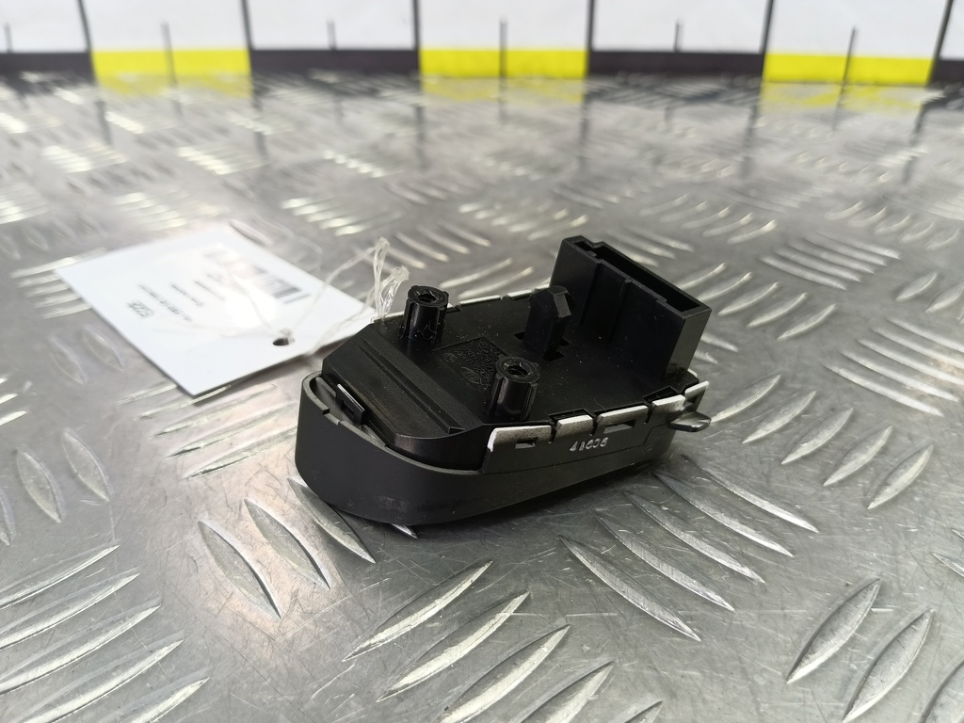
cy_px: 362
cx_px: 482
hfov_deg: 73.9
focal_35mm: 23
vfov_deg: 58.9
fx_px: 641
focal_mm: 4.11
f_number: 1.6
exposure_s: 1/50
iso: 135
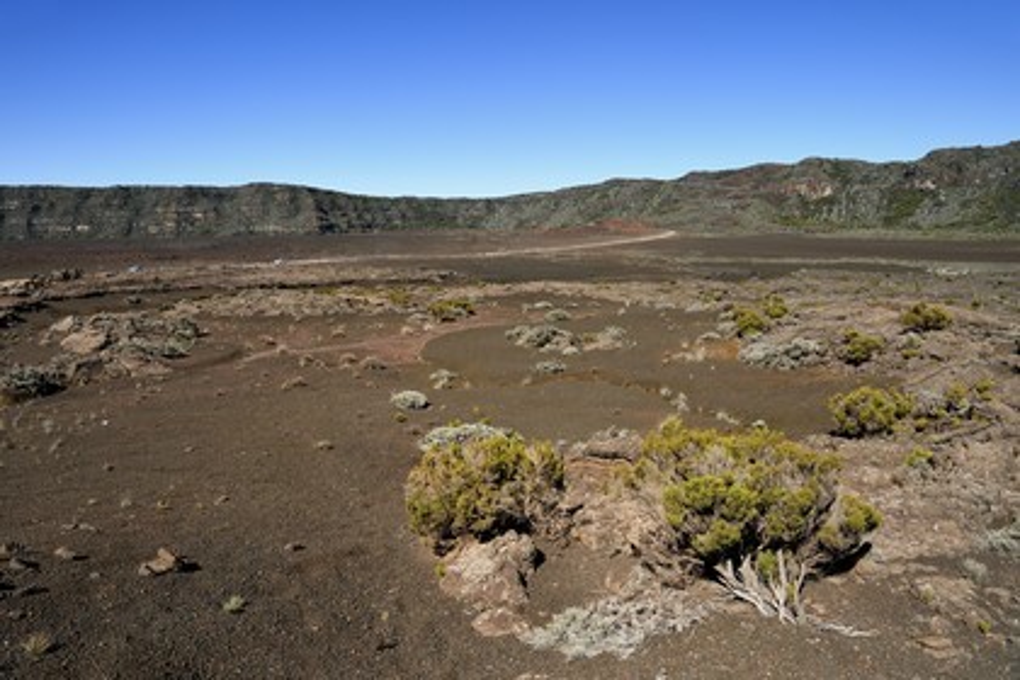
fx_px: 793
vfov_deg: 46.4
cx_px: 510
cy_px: 340
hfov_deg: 65.5
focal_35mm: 28
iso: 200
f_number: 14
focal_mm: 28
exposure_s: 1/250
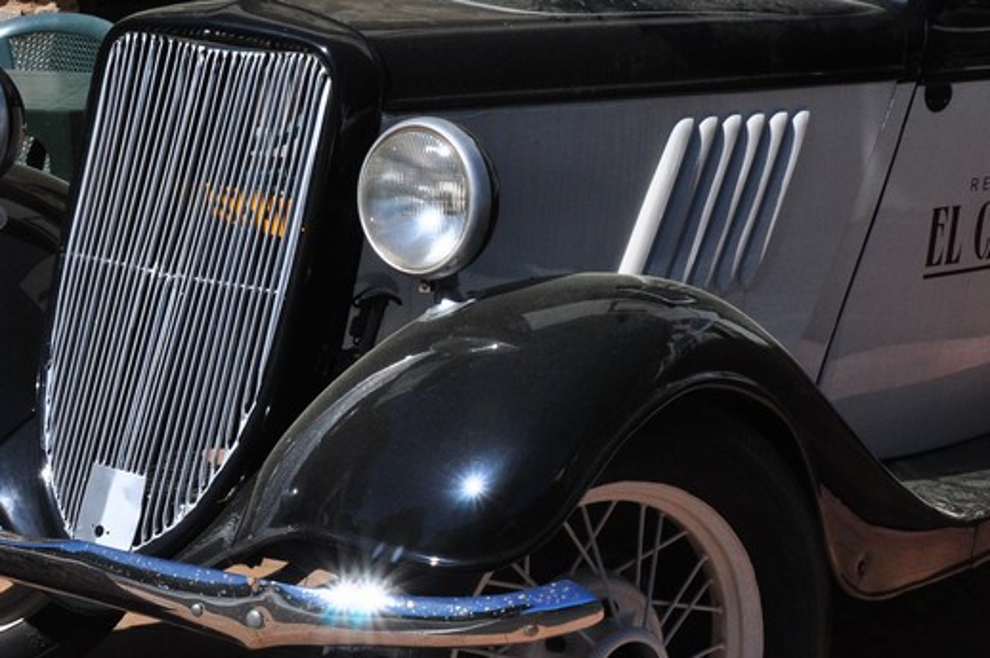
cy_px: 226
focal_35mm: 89
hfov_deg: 22.9
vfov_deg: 15.3
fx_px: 2444
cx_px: 608
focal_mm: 30
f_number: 13
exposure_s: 1/640
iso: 400
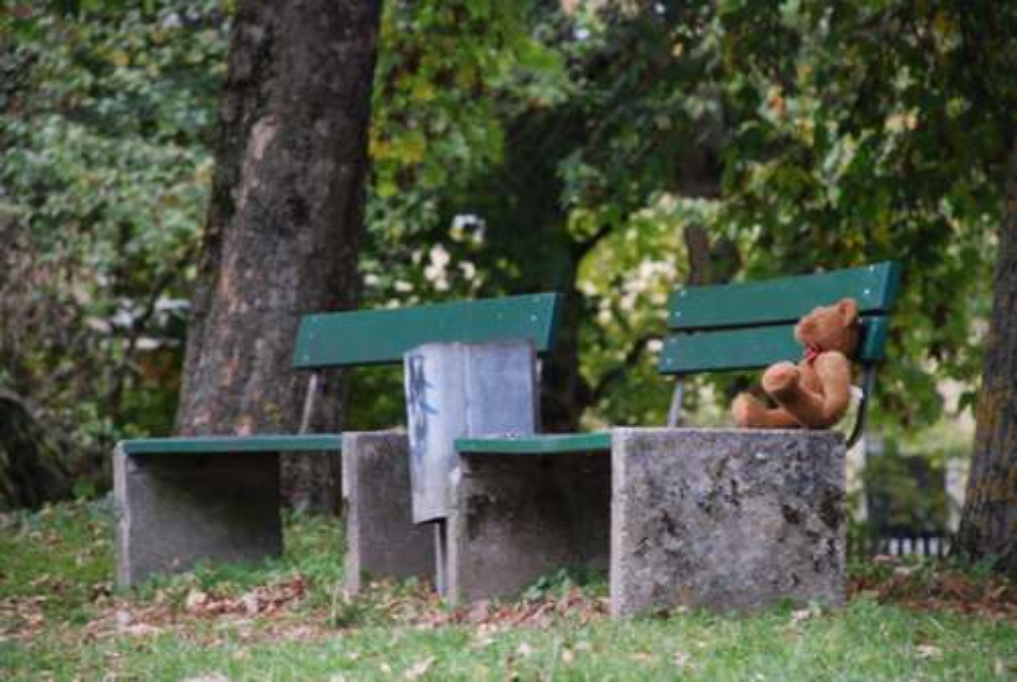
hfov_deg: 10.1
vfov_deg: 6.8
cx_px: 508
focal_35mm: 202
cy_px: 341
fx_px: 5729
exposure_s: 1/15
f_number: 5.6
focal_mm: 135
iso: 1000
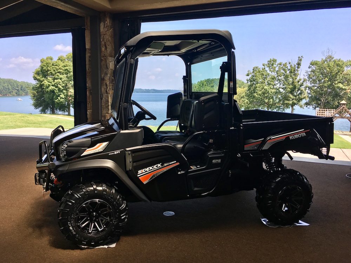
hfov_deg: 61.7
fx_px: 294
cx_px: 176
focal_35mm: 29
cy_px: 132
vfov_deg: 48.2
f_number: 2.2
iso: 25
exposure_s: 1/530
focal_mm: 4.15
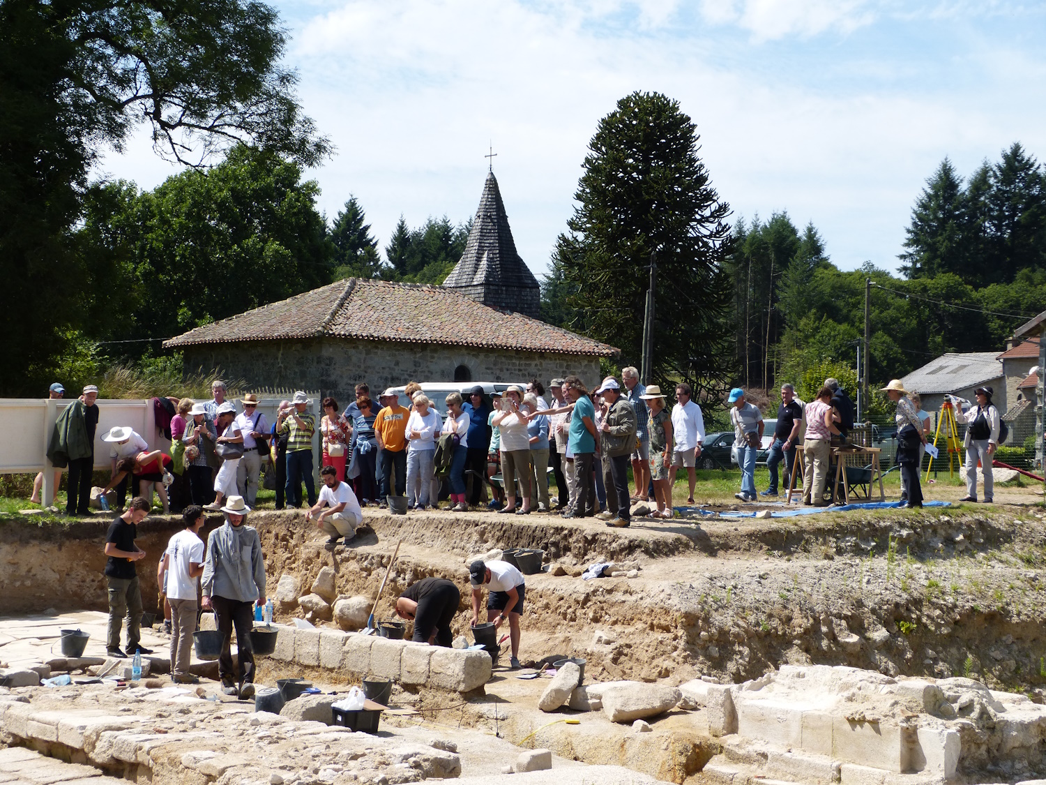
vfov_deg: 21.6
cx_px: 523
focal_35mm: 68
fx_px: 2055
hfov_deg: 28.6
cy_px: 392
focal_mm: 12.1
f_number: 4
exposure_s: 1/800
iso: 100
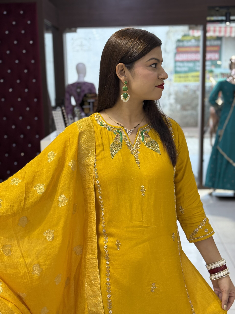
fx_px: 434
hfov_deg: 30.3
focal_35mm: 48
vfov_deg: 39.7
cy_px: 157
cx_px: 118
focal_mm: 6.76
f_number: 1.78
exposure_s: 1/100
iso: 100
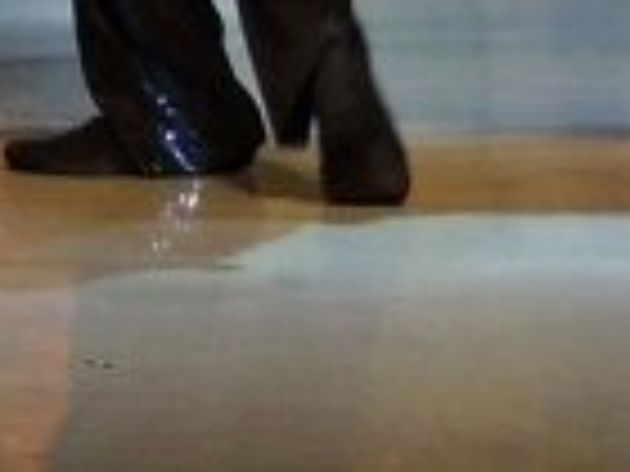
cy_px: -1050
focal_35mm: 1110
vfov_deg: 1.3
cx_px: -1634
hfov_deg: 1.8
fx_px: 20202
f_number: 4.4
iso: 400
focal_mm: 25.8
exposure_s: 1/80
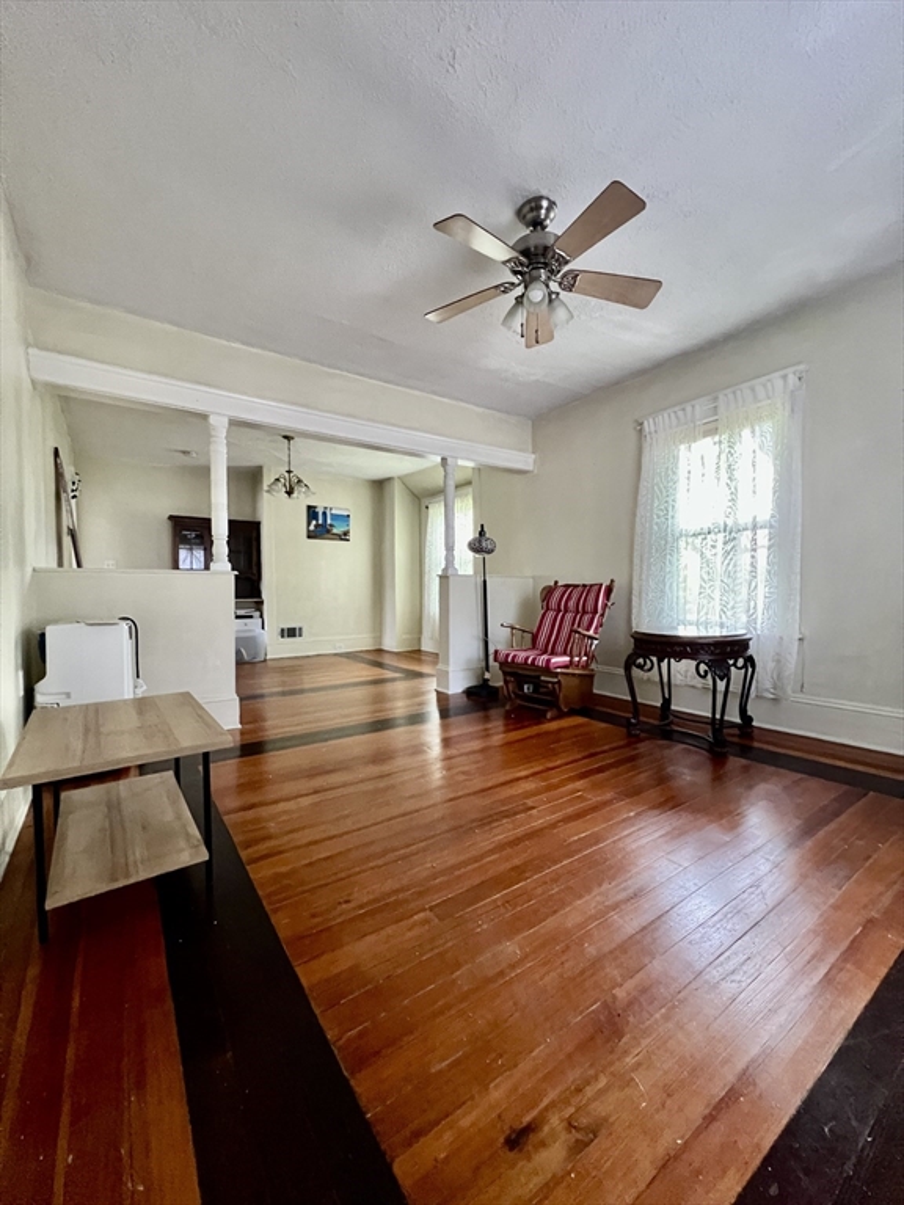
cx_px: 452
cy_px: 602
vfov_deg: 106.2
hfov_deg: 89.9
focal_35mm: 13
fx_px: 453
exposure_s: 1/60
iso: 640
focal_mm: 1.57
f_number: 1.8
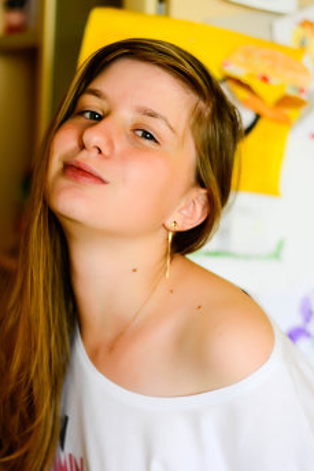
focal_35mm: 85
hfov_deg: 16.1
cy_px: 266
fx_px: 1111
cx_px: 142
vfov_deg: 23.9
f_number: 2.2
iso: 400
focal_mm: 50
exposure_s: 1/60
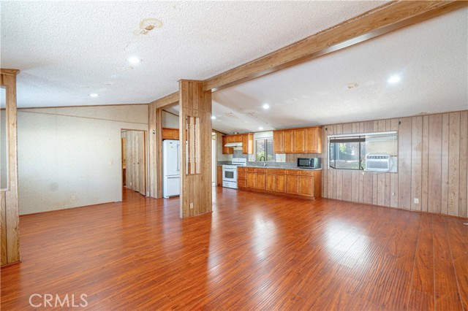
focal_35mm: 15
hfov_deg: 100.4
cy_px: 156
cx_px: 234
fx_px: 195
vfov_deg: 77.3
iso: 100
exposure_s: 1/1.67
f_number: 7.1
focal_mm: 10
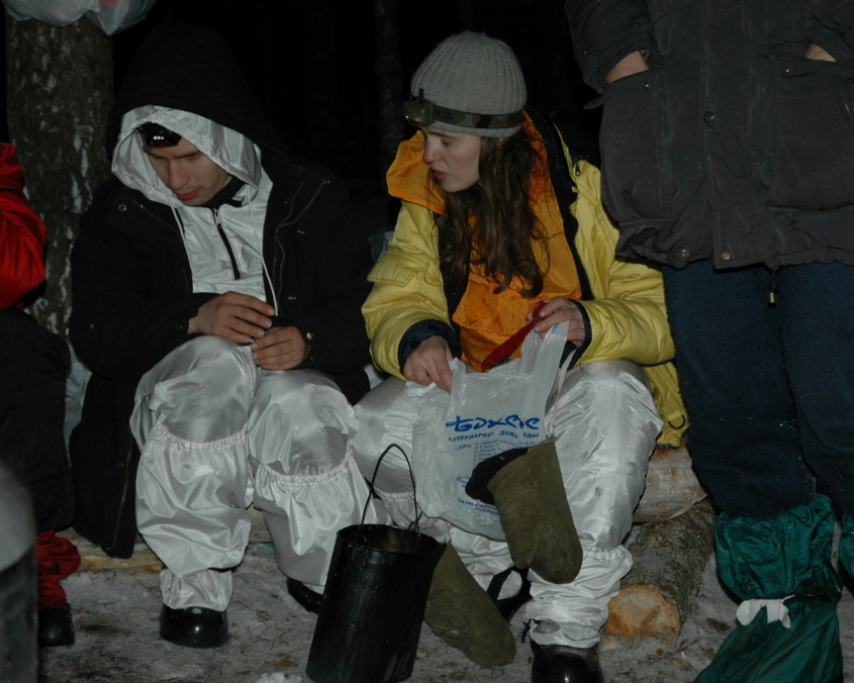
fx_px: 1896
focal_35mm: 75
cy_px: 340
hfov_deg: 25.4
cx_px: 448
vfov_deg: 20.4
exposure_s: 1/100
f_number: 4.5
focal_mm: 44
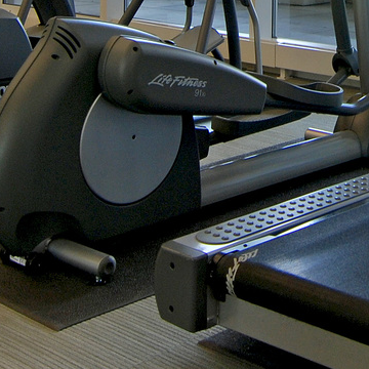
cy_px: -125
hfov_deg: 21.2
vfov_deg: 19.7
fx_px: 965
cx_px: 327
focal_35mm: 80
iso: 200
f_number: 10
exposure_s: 1/100
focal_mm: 14
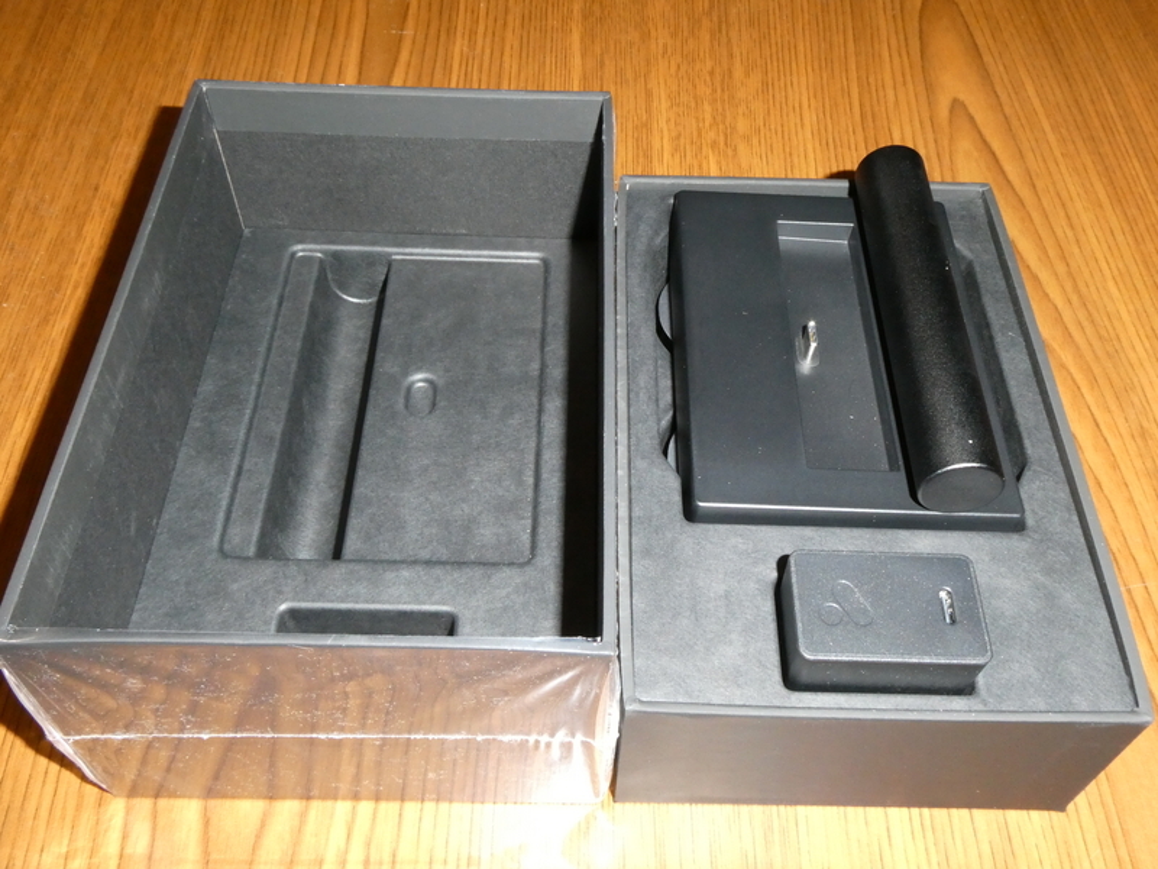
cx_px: 579
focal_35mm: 33
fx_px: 1104
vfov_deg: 42.9
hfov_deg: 55.4
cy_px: 434
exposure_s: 1/60
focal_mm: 5.8
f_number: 7.1
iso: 640
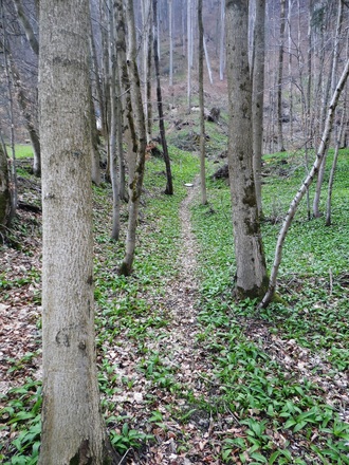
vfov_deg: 71.6
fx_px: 323
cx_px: 174
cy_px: 232
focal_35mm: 24
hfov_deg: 56.8
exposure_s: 1/30
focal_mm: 4
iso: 80
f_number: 3.2
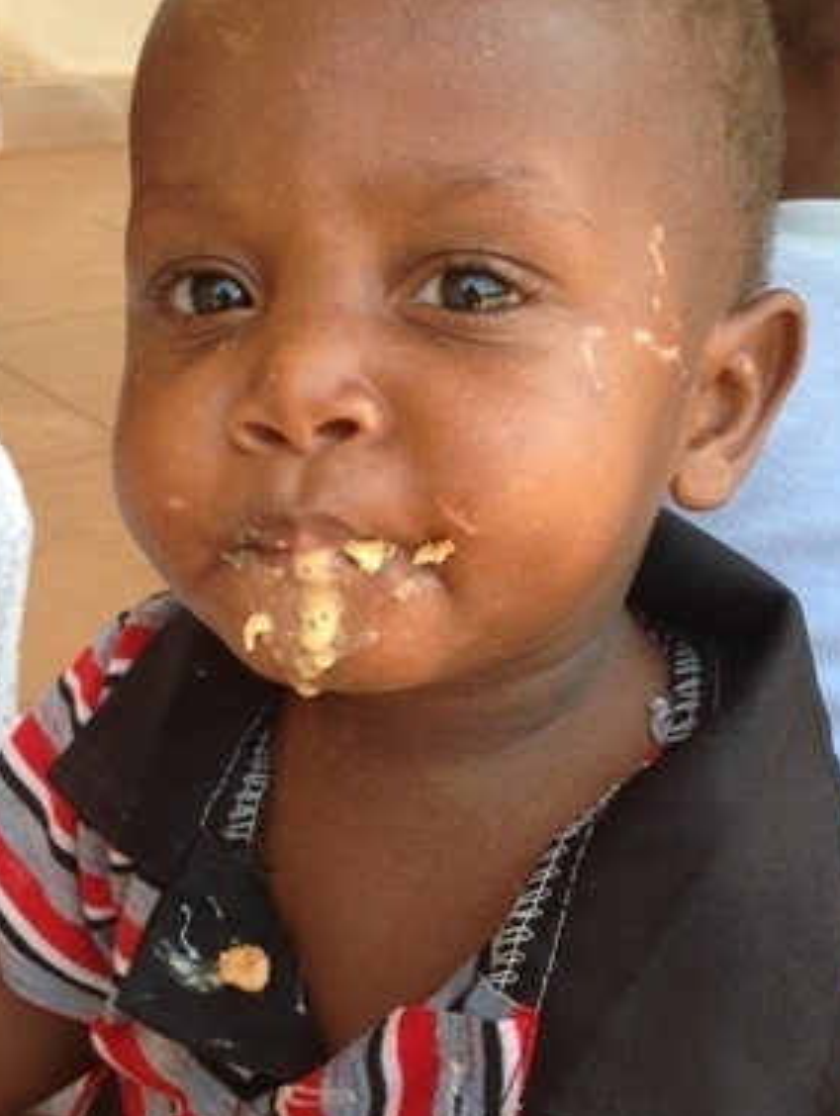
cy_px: 499
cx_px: 246
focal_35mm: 54
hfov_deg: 26.8
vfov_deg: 35.5
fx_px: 1743
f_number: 2.4
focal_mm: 4.28
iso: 50
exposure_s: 1/166
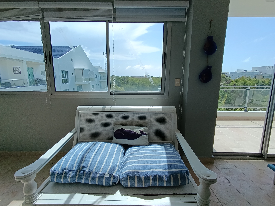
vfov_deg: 74.7
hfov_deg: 91.0
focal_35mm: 17
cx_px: 134
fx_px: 135
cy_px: 100
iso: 50
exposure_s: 1/655
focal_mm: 1.65
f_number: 2.2
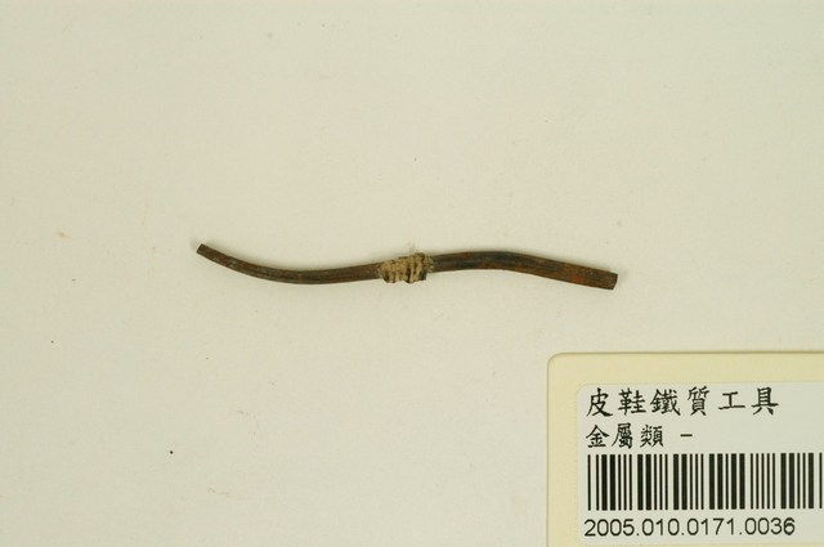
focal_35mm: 90
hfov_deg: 22.6
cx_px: 412
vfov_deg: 15.1
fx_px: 2057
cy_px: 274
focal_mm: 60
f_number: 8
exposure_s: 1/25
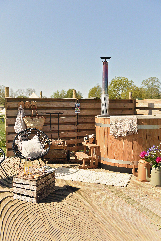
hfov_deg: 41.1
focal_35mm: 32
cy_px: 120
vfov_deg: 58.7
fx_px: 214
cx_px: 80
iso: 125
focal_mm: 32
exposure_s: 1/500
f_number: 5
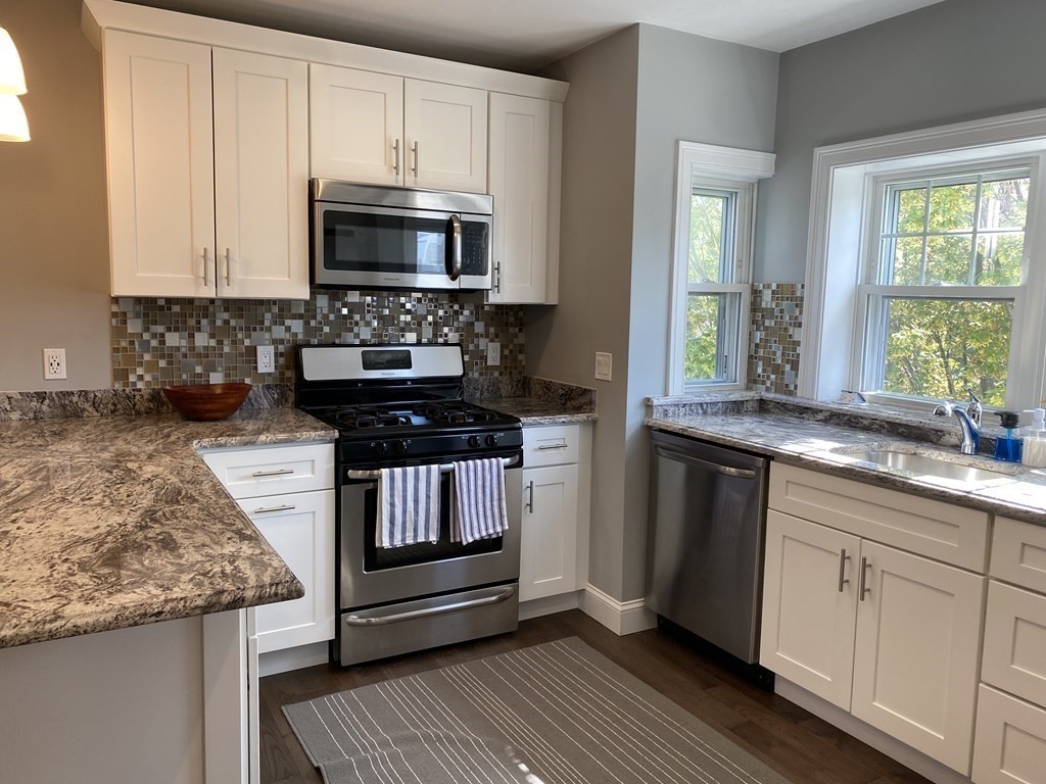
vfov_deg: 53.1
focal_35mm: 26
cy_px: 392
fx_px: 786
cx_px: 523
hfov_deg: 67.3
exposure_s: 1/120
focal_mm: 4.25
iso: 80
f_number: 1.8
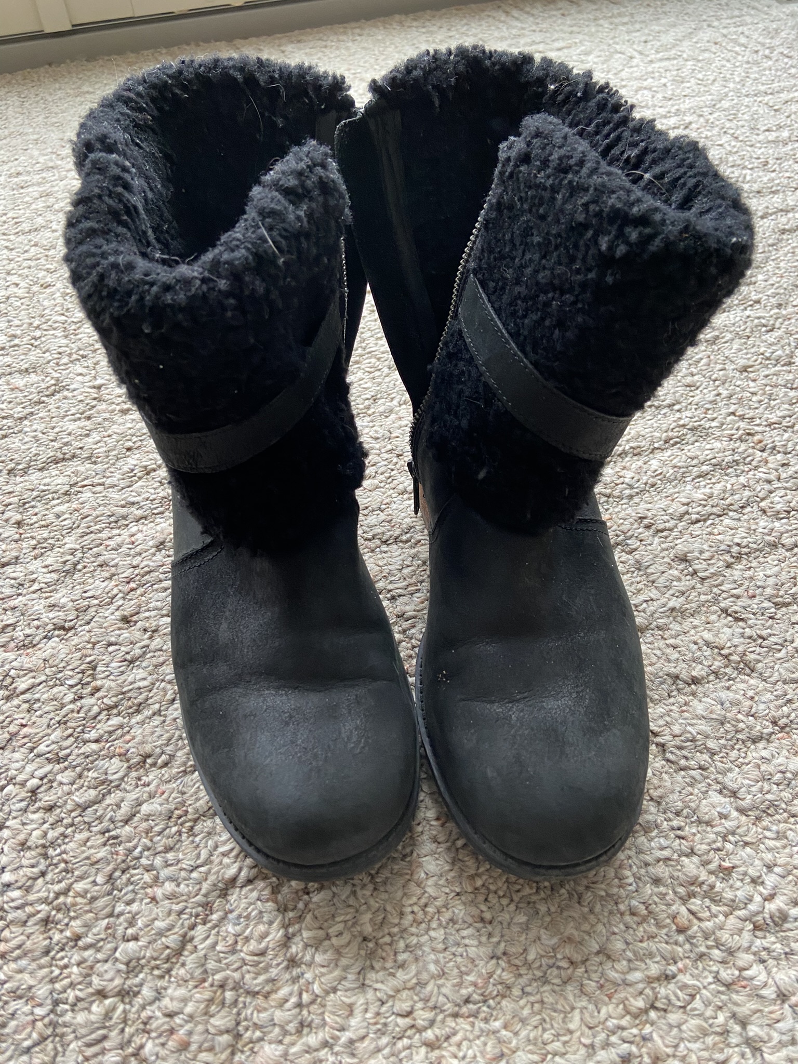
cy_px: 532
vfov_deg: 67.3
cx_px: 399
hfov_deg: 53.1
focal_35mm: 26
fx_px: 799
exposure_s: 1/60
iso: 160
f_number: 1.8
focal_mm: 4.25
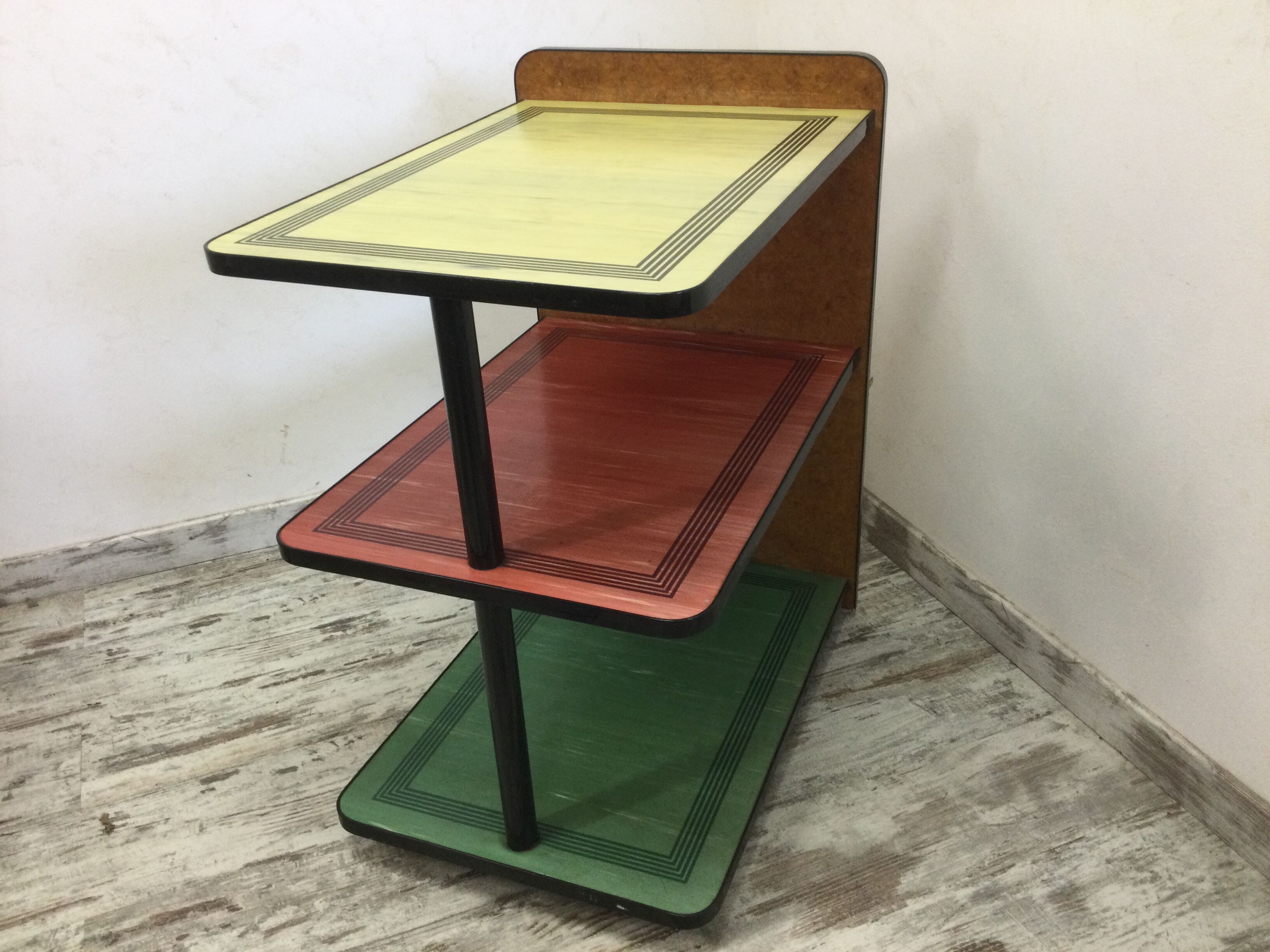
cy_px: 476
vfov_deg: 45.4
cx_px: 635
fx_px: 1137
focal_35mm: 31
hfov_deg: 58.4
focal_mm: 3.3
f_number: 2.4
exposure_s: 1/33
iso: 80
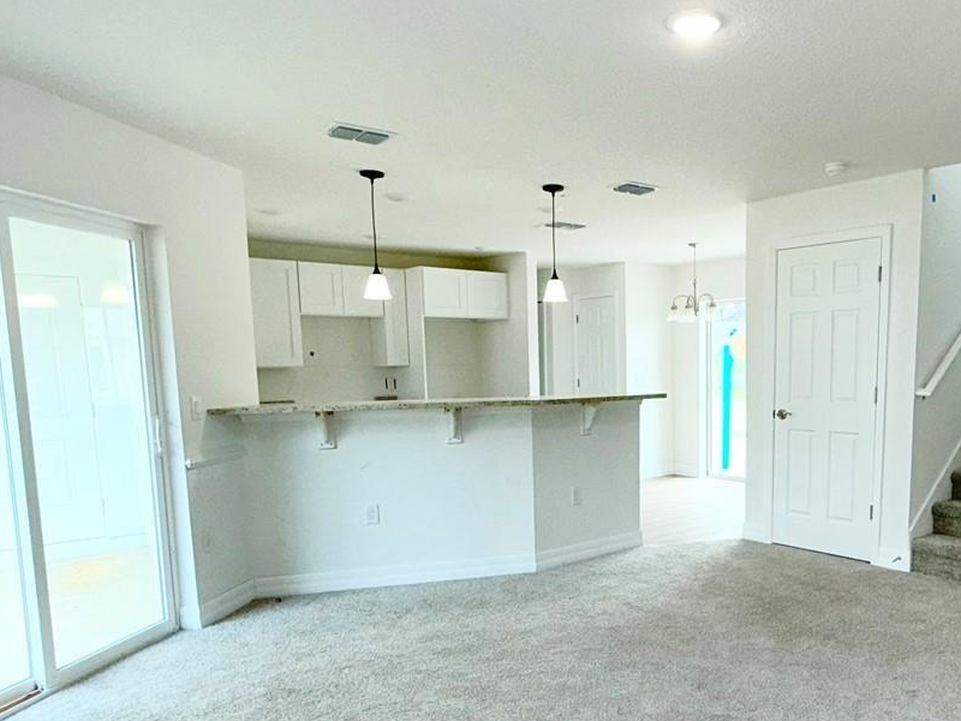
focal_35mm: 28
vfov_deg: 49.2
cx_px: 638
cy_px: 459
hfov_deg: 61.9
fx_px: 777
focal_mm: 2.22
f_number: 2.2
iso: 32
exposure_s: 1/122
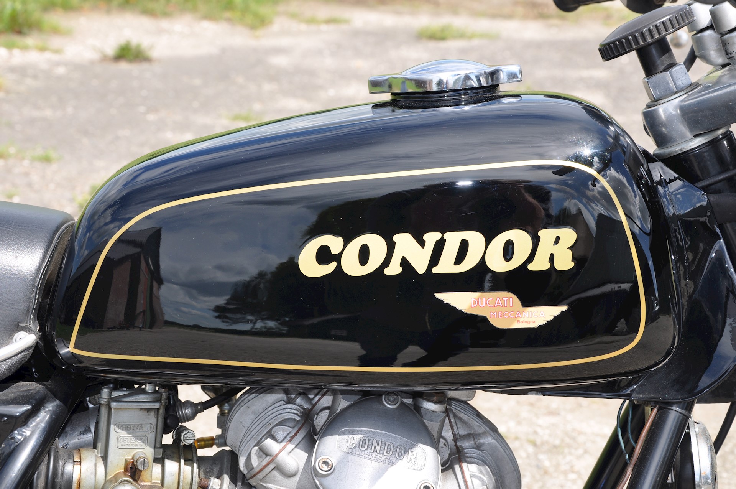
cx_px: 368
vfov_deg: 17.4
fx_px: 1593
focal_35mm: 78
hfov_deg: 26.0
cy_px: 244
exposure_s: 1/200
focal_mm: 52
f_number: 10
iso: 200
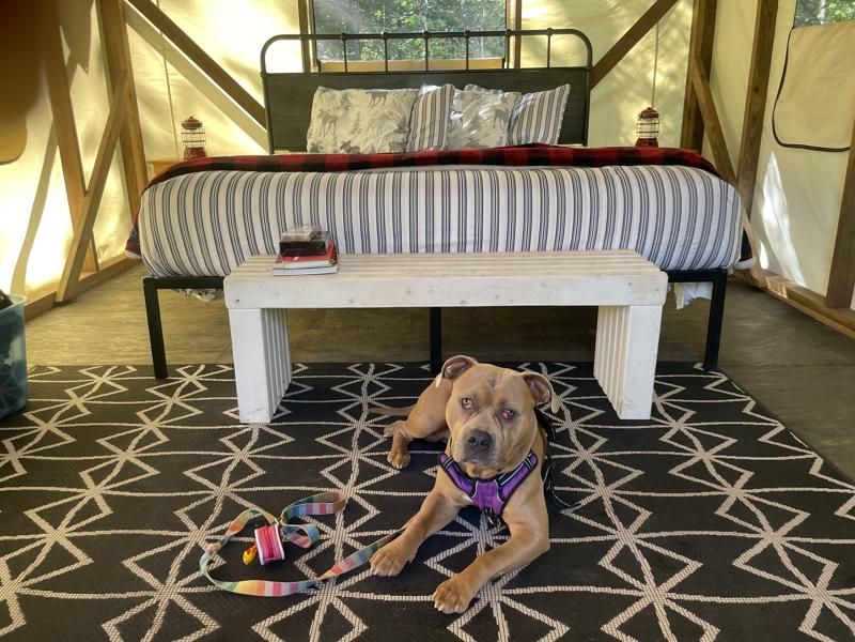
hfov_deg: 67.3
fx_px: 642
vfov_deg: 53.1
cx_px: 428
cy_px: 321
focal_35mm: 26
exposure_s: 1/121
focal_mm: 4.2
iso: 125
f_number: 1.6
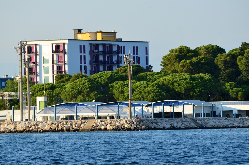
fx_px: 2277
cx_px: 124
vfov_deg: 4.1
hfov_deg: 6.3
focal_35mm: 330
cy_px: 82
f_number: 6.3
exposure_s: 1/800
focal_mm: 220
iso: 400
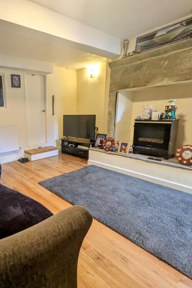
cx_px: 37
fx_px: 160
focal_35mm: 20
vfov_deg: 84.0
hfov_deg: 57.0
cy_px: 145
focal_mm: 1.83
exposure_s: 1/25
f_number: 2.2
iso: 182
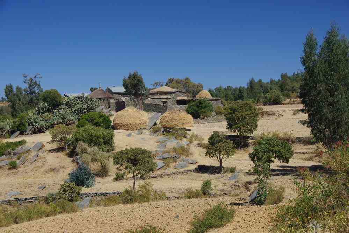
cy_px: 116
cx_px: 174
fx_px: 800
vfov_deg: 16.6
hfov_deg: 24.6
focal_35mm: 82
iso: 200
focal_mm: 55
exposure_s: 1/125
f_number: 11
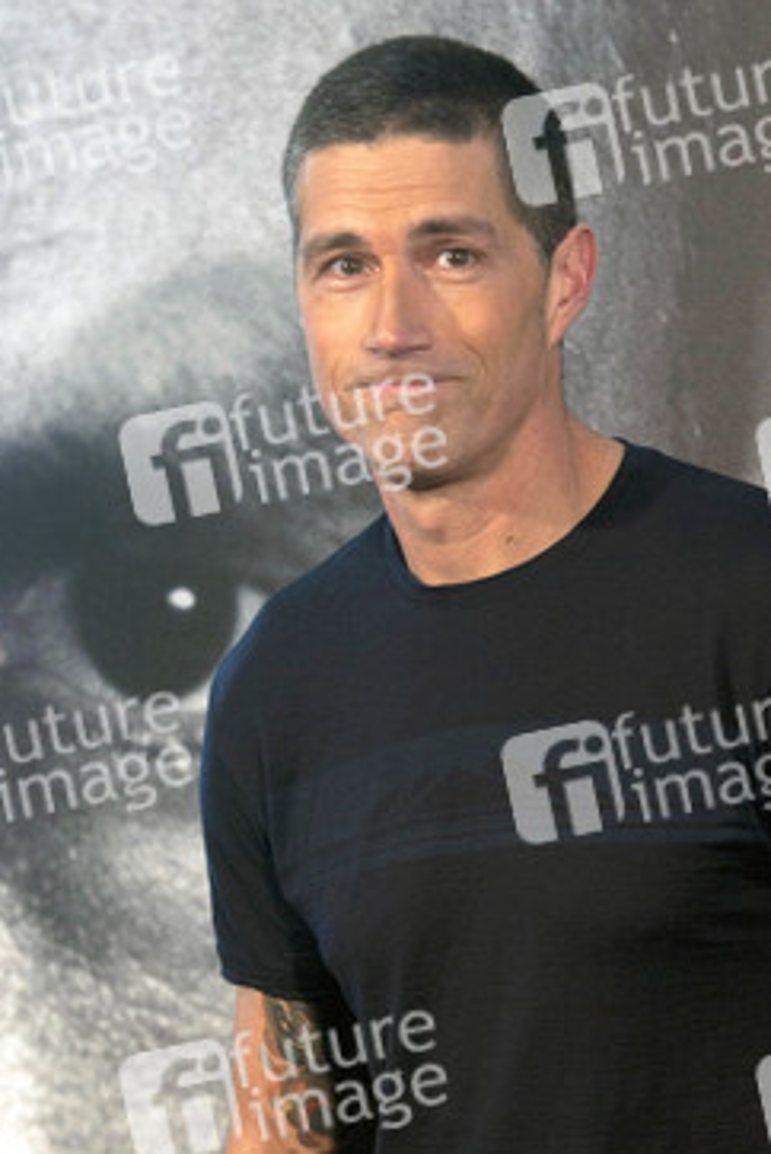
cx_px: 378
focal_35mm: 224
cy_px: 609
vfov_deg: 9.2
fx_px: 7167
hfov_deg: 6.2
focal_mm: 135
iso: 800
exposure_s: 1/200
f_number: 3.5
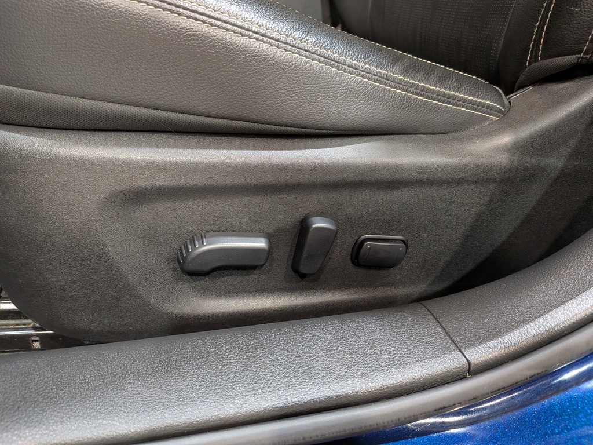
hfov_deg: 71.6
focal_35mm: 24
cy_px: 222
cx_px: 296
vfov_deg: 56.8
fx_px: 411
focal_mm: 4.53
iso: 810
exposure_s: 1/100
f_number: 1.7
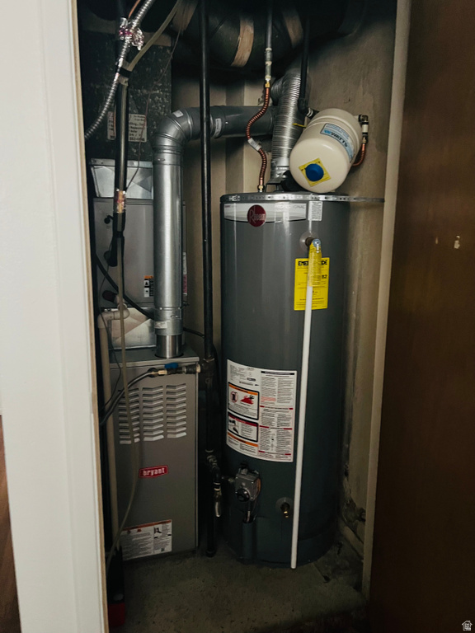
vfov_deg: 67.3
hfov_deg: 53.1
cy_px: 316
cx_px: 238
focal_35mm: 26
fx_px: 476
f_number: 1.5
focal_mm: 5.7
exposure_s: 1/30
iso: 800
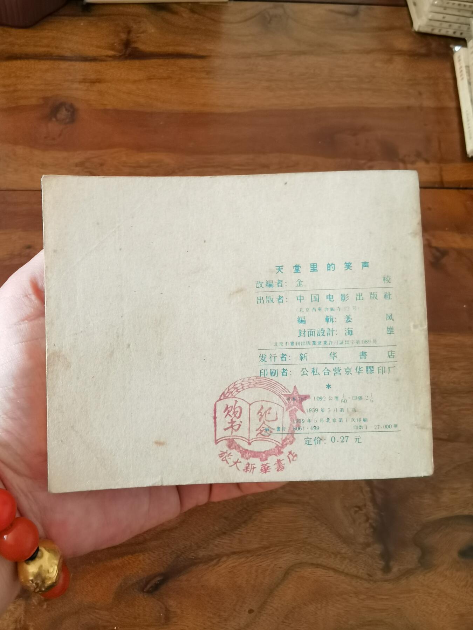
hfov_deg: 51.4
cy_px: 315
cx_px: 236
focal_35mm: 27
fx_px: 492
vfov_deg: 65.3
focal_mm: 2.26
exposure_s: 1/60
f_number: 2.2
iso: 200
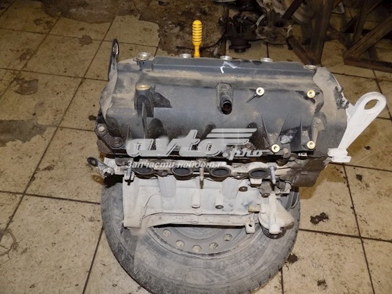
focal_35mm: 23
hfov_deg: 73.9
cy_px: 147
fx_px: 260
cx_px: 196
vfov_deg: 58.9
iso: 200
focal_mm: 4
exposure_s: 1/30
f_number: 3.1
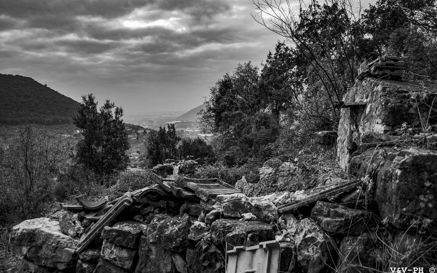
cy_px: 130
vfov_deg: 23.8
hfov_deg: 37.2
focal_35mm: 55
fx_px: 649
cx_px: 216
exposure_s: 1/1250
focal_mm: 35
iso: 400
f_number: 4.5
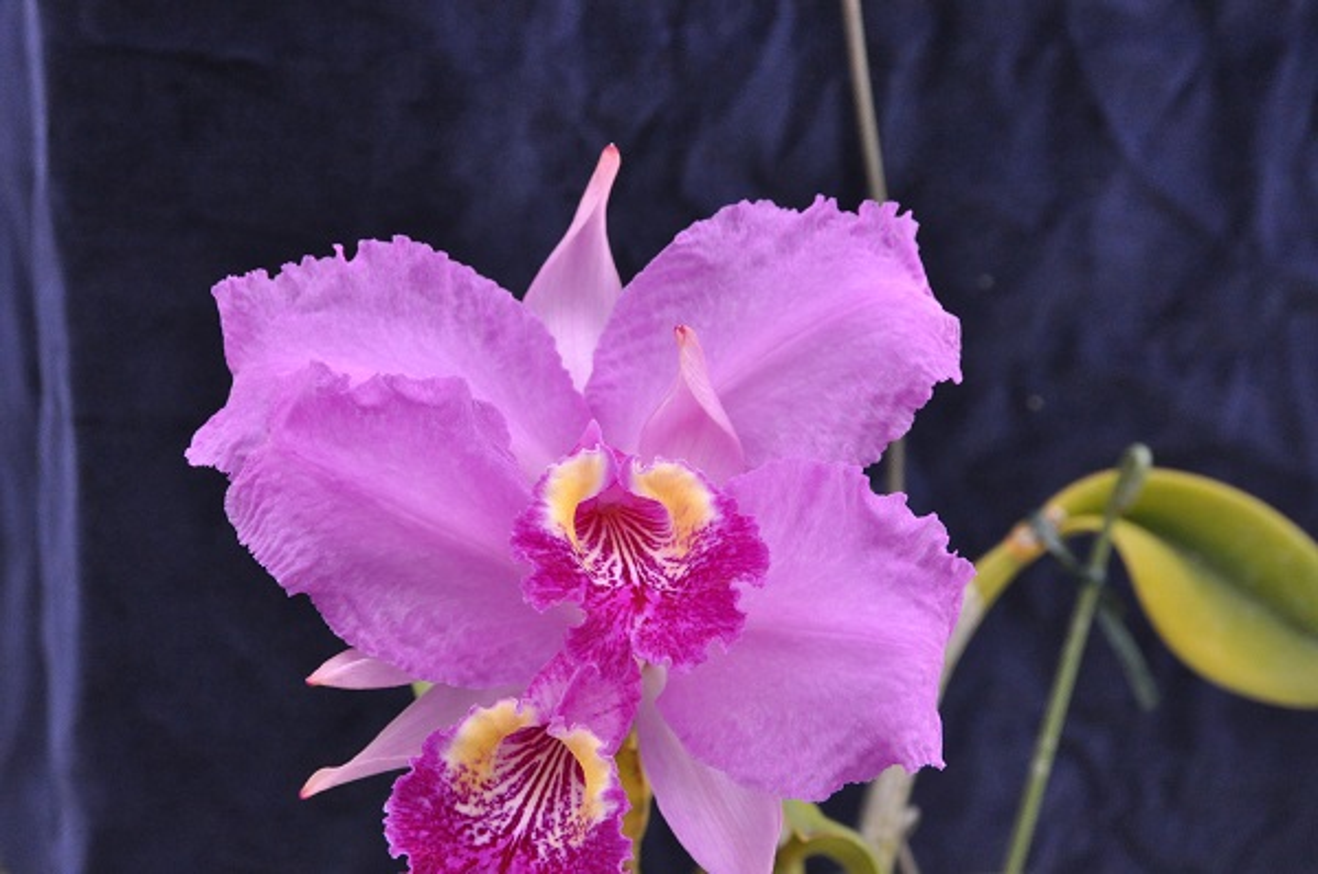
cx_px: 659
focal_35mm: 78
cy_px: 437
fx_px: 2851
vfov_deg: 17.4
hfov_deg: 26.0
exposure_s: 1/125
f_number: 10
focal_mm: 52
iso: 1600
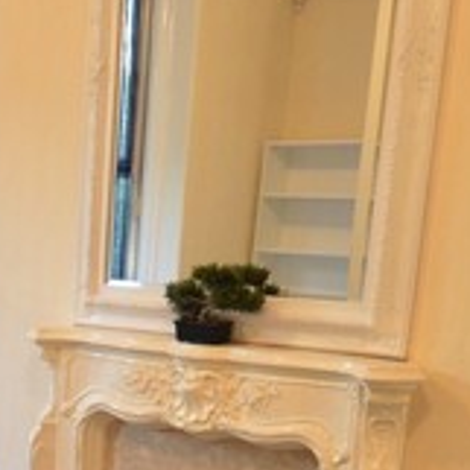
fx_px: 1244
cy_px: 645
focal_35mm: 81
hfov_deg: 20.7
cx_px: -3
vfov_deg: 19.4
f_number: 4.5
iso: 1000
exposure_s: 1/50
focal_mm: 10
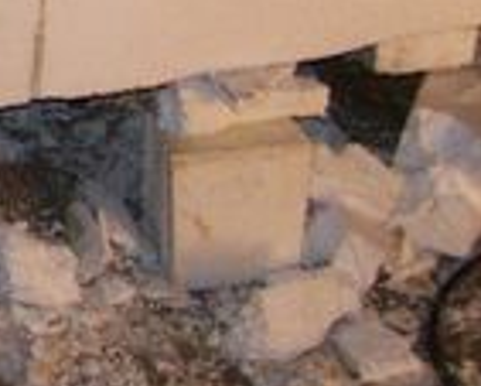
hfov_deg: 11.1
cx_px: -440
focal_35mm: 159
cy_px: 89
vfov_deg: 9.7
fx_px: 2265
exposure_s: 1/64
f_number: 2.7
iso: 200
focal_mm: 6
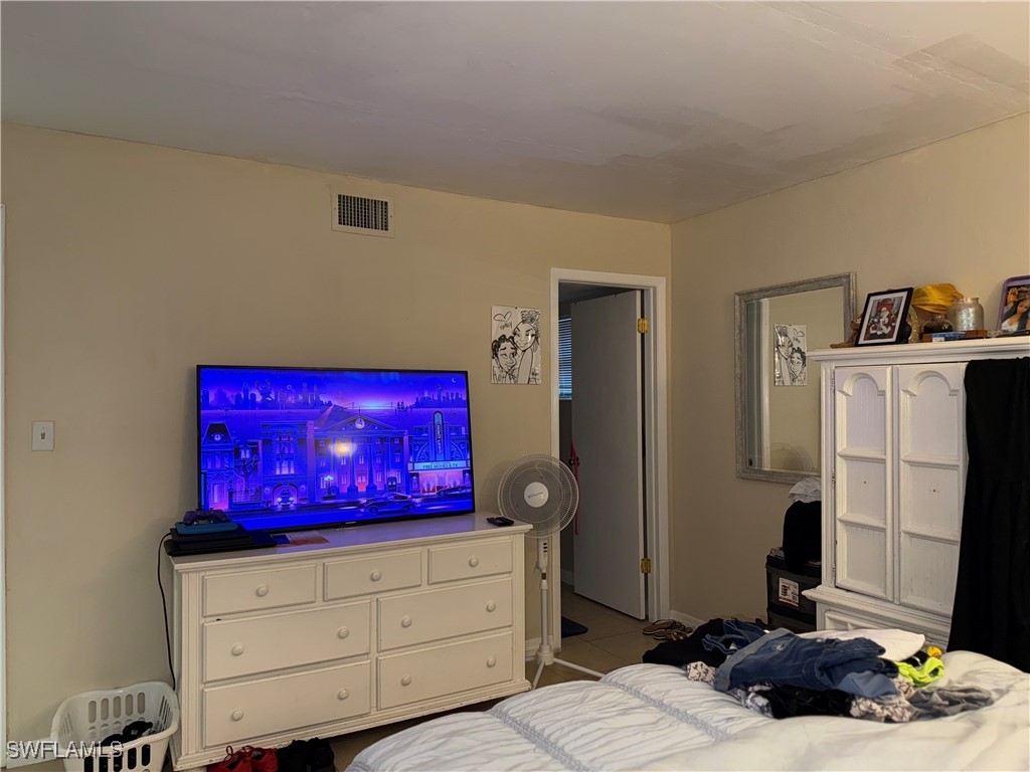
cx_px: 515
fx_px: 714
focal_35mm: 24
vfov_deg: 56.8
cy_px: 386
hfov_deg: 71.6
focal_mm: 6.76
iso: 100
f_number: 1.78
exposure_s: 1/36
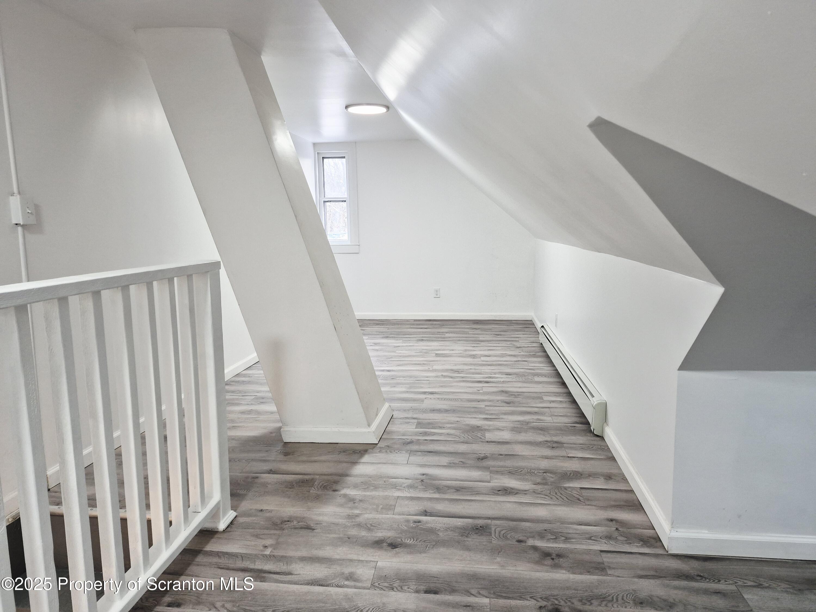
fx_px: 542
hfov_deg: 73.9
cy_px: 306
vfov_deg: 58.9
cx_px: 408
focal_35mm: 23
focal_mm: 5.4
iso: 320
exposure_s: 1/120
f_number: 1.8
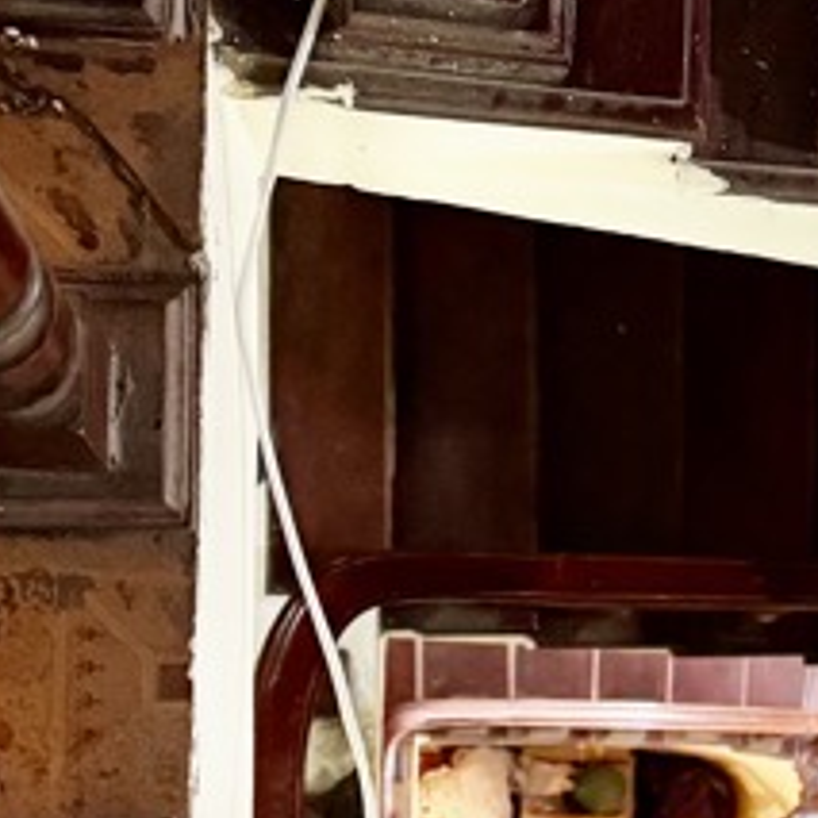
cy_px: 614
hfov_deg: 15.9
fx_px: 2727
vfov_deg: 17.0
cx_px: 1175
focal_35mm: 102
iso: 800
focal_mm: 6.76
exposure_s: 1/25
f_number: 1.78
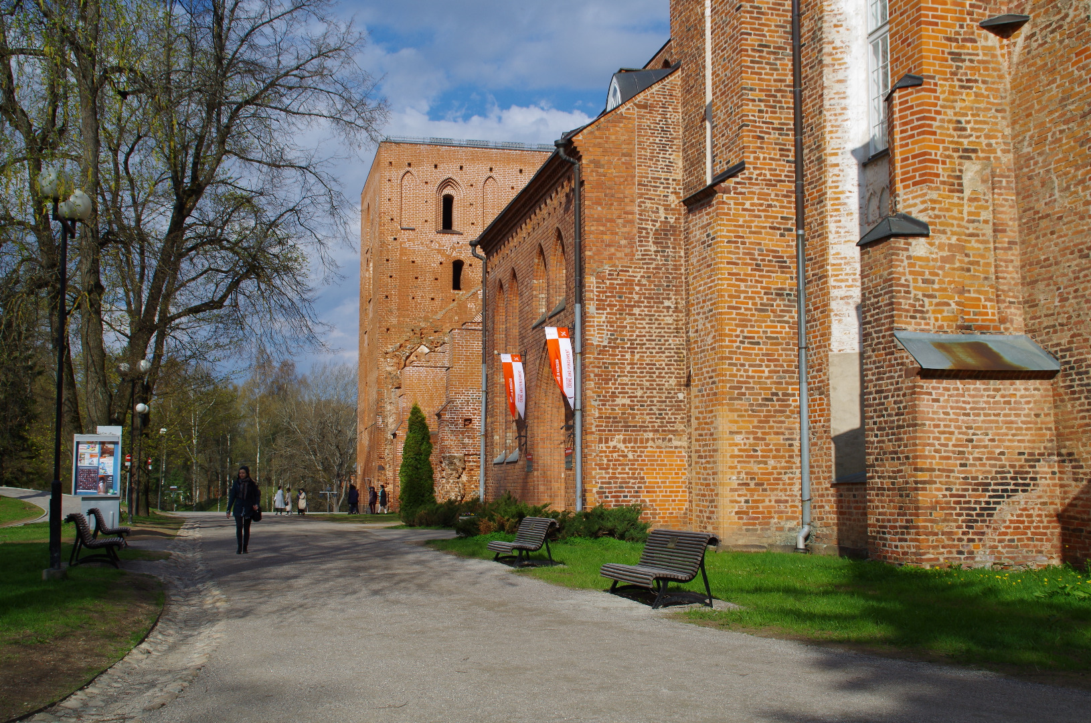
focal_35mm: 42
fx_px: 1270
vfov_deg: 31.8
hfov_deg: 46.5
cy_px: 362
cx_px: 546
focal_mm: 28
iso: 100
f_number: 14
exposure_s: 1/160
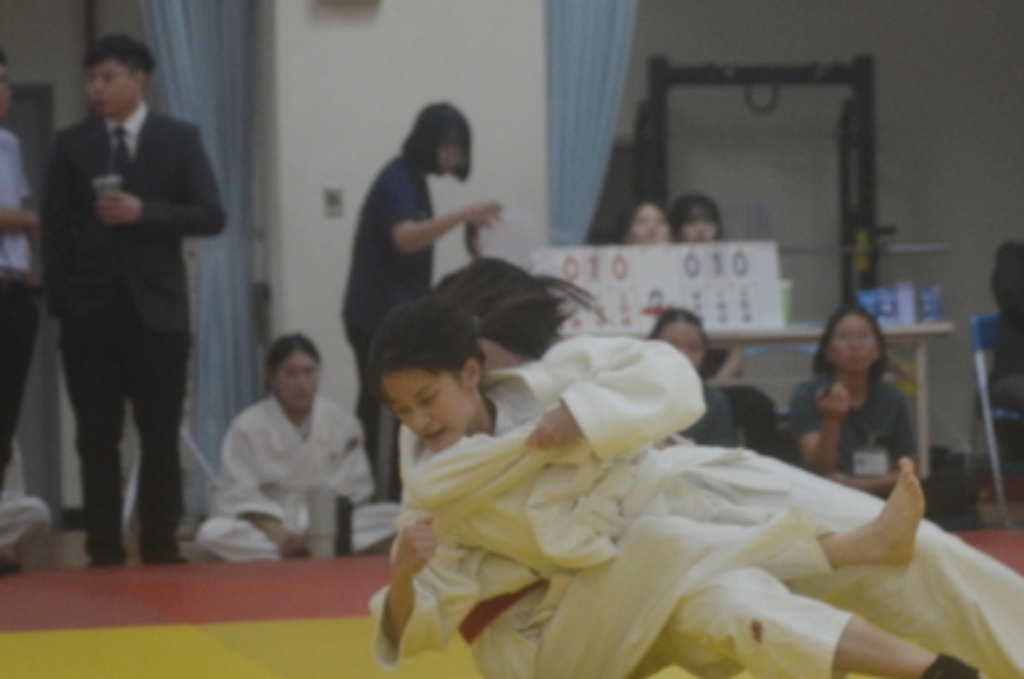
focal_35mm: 135
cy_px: 276
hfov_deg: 15.2
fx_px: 3834
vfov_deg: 10.1
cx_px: 742
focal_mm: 50
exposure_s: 1/400
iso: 1600
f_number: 4
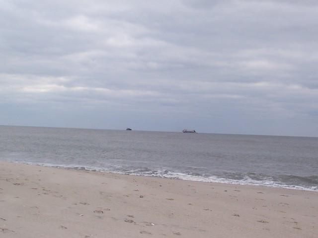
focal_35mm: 57
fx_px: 524
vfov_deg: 25.7
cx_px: 159
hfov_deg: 33.8
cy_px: 119
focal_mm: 8.6
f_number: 6.7
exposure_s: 1/180
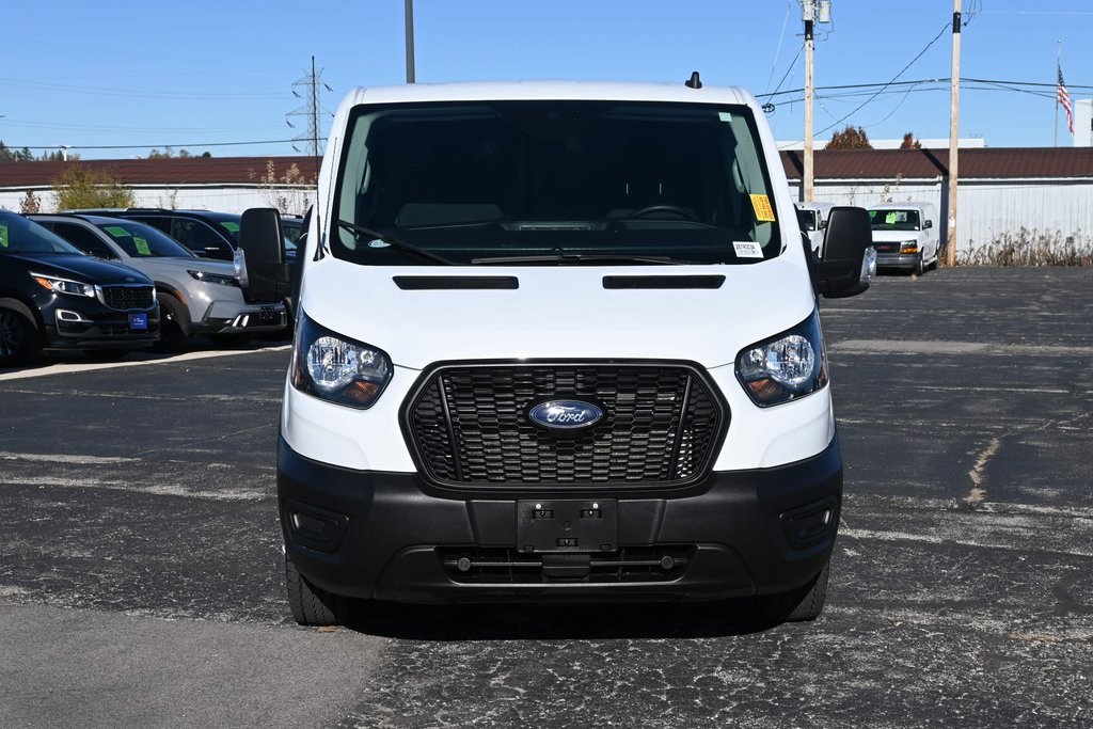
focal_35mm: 51
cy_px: 364
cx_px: 546
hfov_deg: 38.9
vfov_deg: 26.5
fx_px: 1549
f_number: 8
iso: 100
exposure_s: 1/500
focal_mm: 34
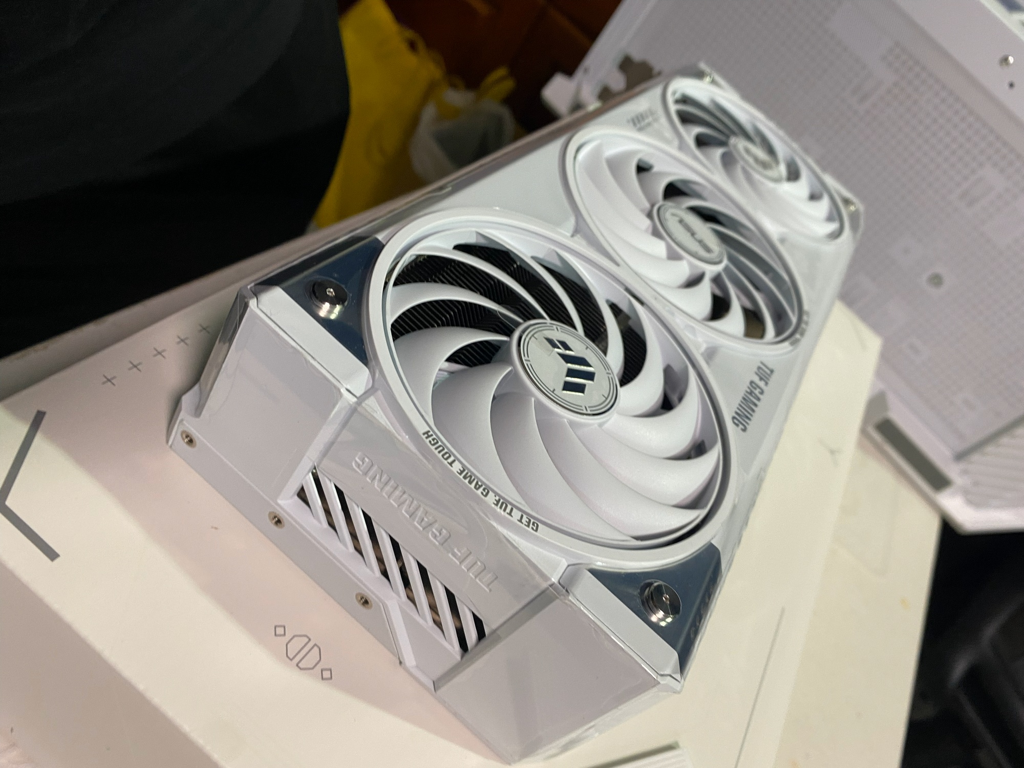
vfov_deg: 53.1
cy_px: 384
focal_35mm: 26
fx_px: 769
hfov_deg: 67.3
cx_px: 512
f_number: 1.8
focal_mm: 4.25
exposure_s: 1/60
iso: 100
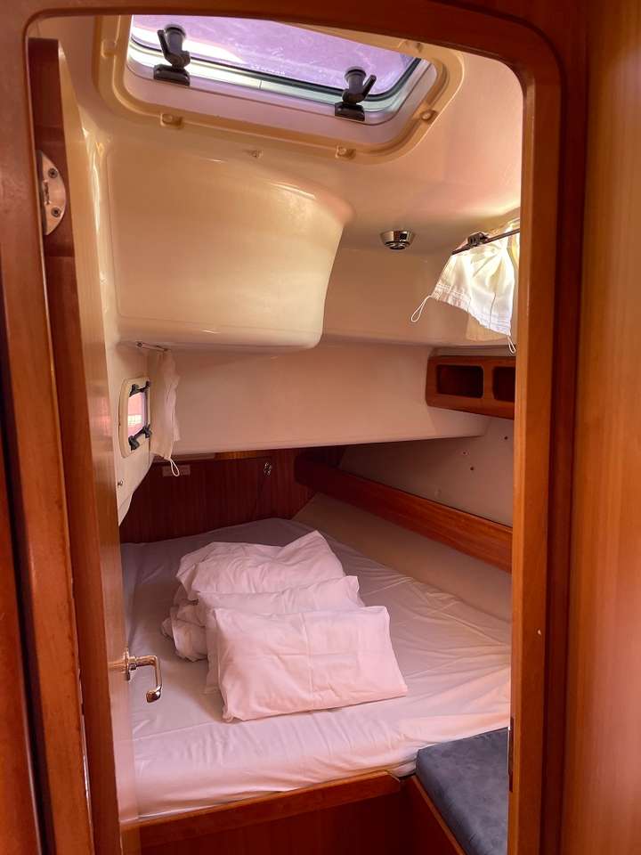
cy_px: 428
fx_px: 642
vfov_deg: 67.3
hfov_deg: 53.1
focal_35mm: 26
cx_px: 320
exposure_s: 1/121
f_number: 1.6
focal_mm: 4.2
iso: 80
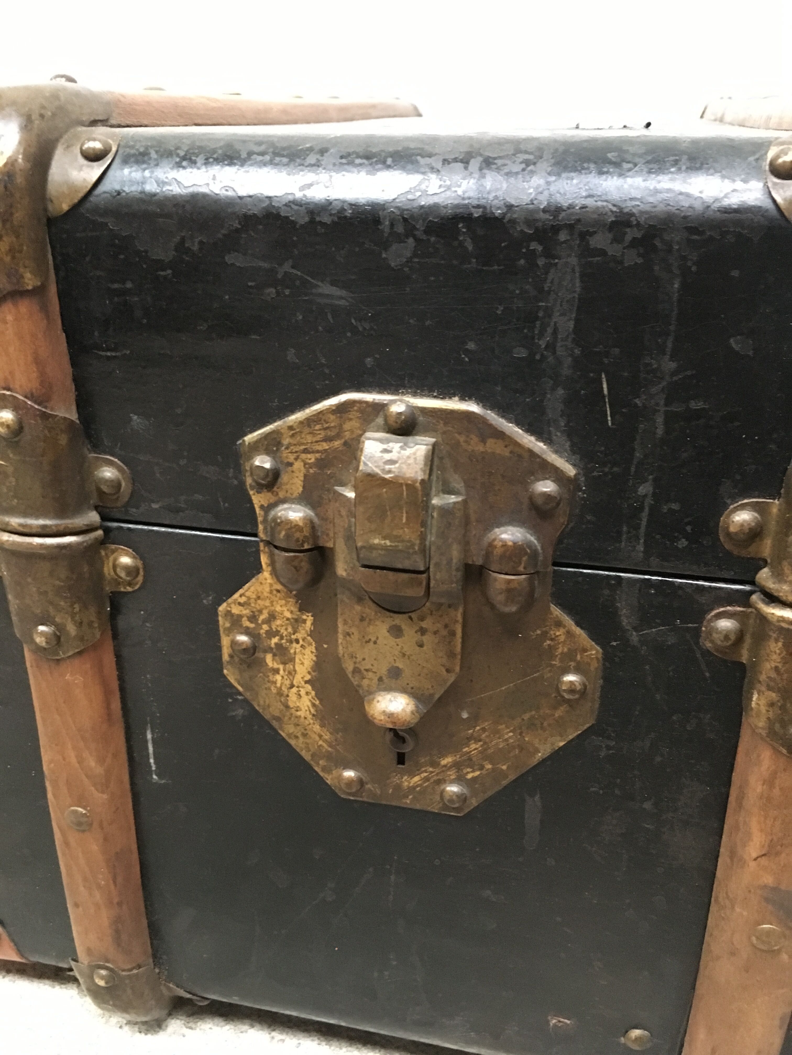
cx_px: 396
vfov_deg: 61.7
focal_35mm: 29
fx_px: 885
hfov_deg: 48.2
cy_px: 528
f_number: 2.2
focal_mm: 4.15
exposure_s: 1/17
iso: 320
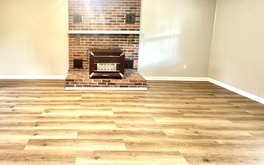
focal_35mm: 20
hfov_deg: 82.3
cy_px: 49
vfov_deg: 57.6
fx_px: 144
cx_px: 89
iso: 320
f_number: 2.2
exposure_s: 1/60
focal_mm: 2.22
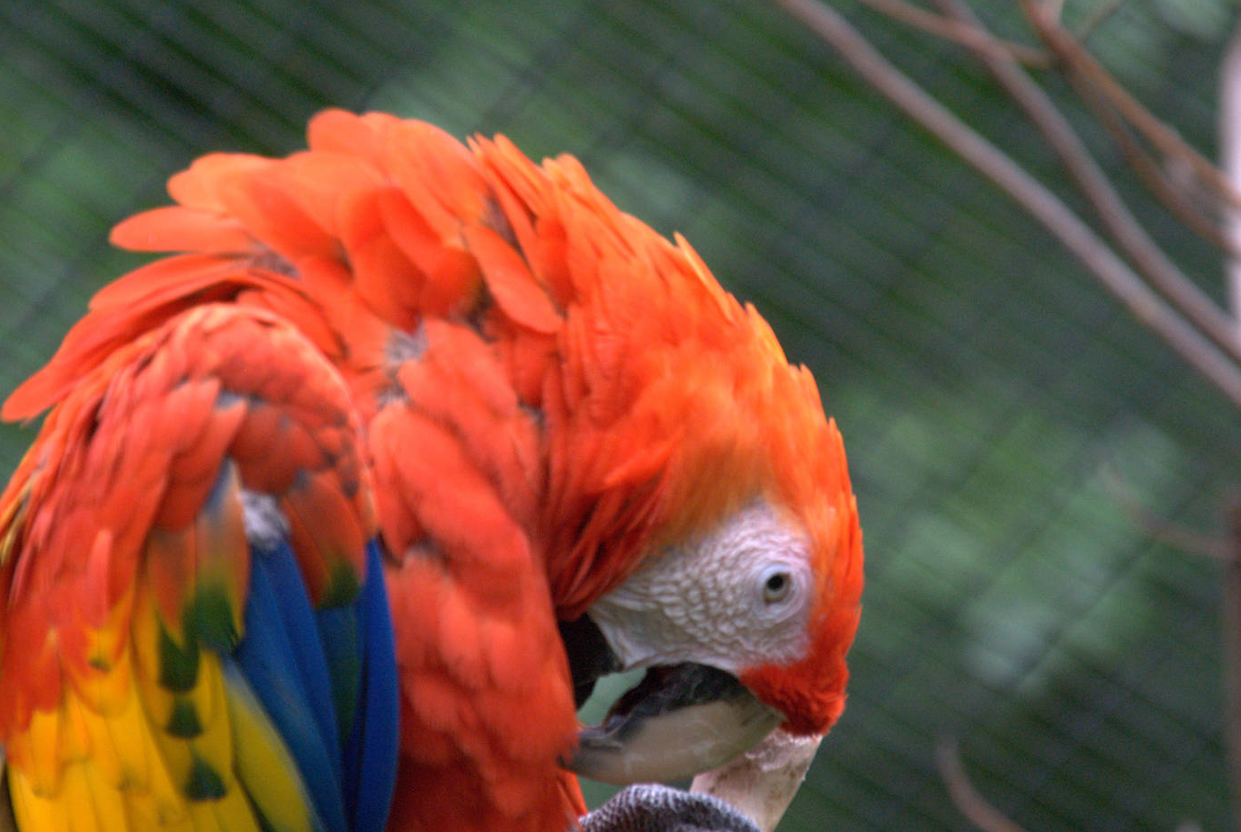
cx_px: 629
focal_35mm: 487
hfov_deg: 4.2
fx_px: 16815
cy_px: 419
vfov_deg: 2.8
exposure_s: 1/160
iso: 1600
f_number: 9
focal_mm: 280
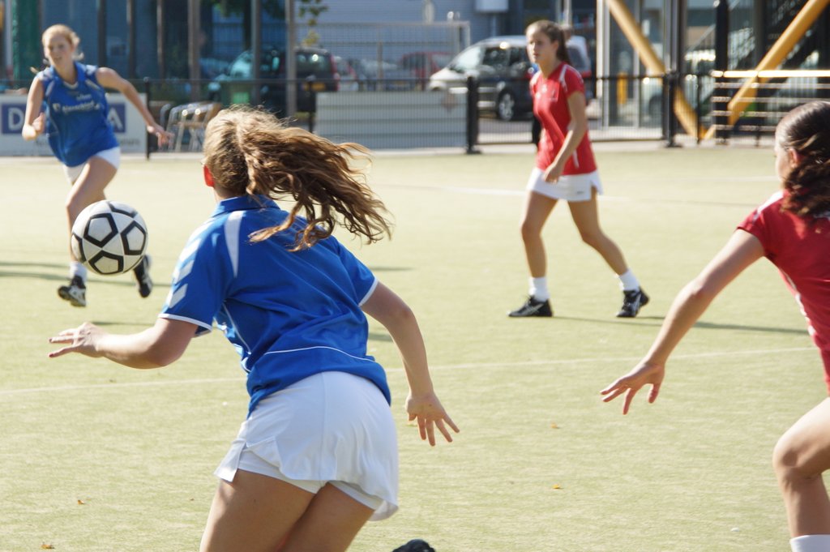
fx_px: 3455
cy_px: 276
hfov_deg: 13.7
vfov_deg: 9.1
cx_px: 415
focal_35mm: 150
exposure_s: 1/500
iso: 320
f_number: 7.1
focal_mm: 100
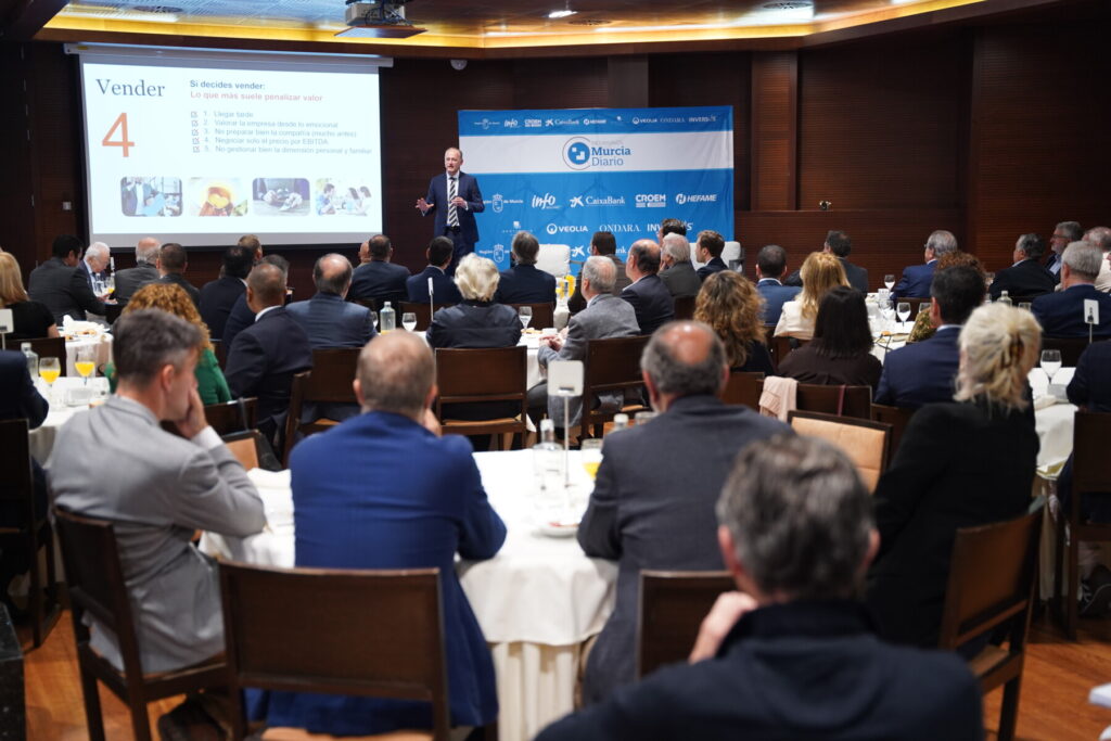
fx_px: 1457
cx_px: 556
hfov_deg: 41.7
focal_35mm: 47
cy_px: 370
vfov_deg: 28.5
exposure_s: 1/125
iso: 2000
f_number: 2.8
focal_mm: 47.2
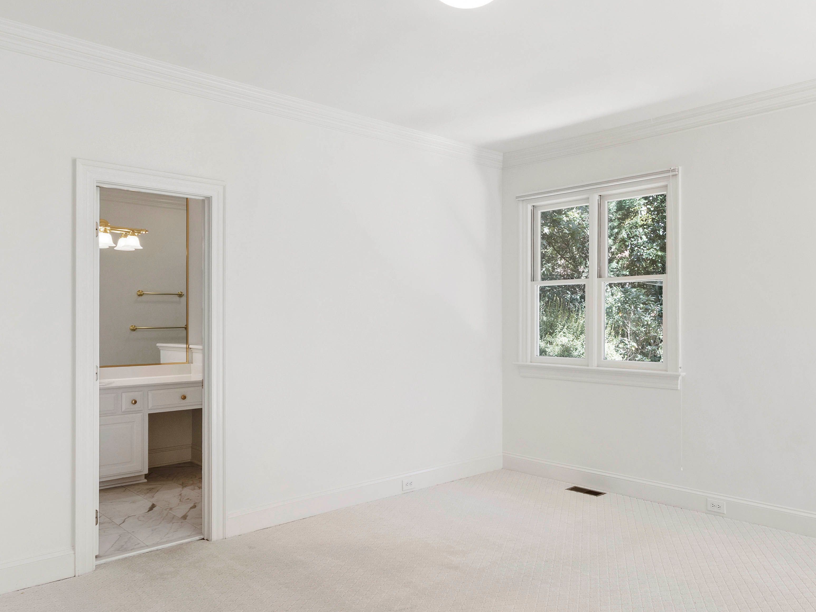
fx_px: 613
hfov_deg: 66.9
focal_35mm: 26
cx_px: 473
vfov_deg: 53.0
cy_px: 312
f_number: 8
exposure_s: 1/6
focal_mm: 10
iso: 100
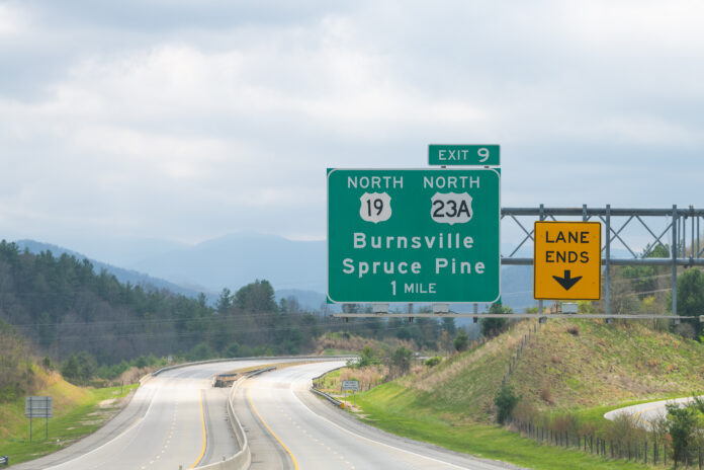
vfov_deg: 12.2
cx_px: 352
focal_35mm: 112
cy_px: 235
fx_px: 2190
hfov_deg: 18.3
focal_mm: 112
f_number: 5.6
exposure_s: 1/1600
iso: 220
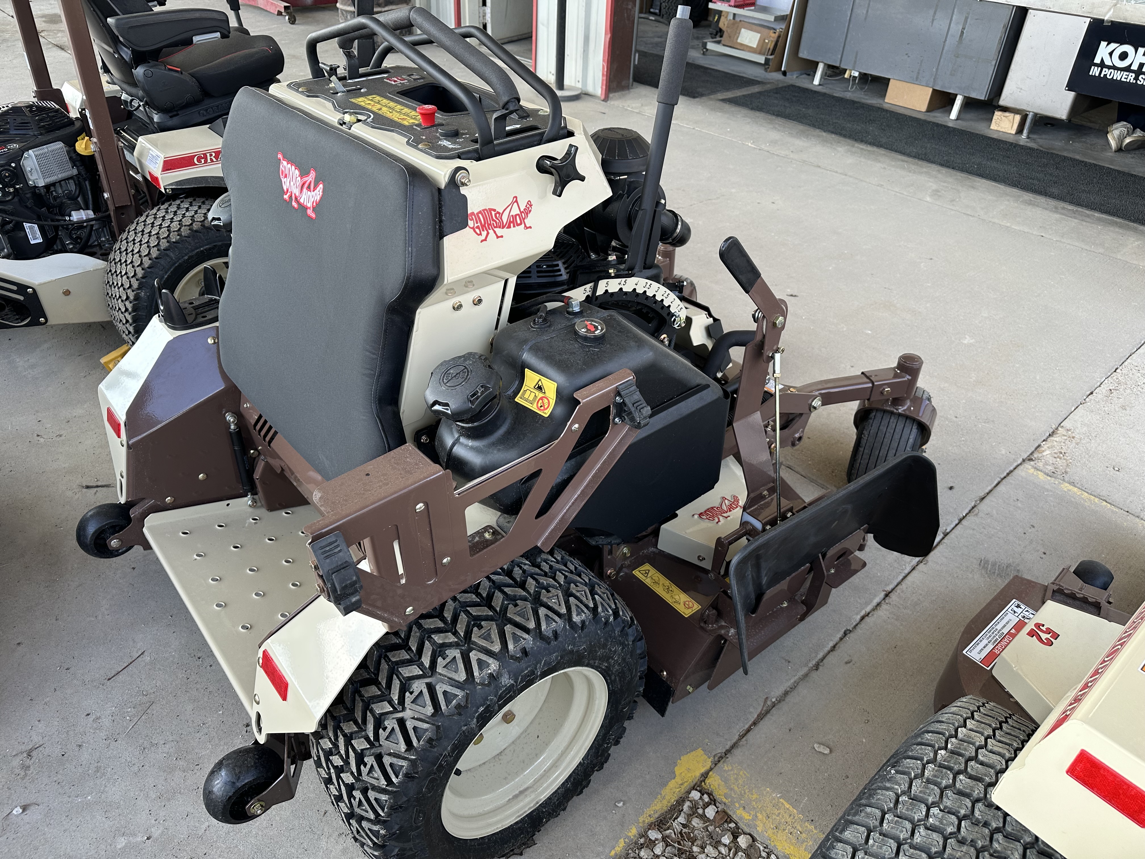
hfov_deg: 71.6
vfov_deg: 56.8
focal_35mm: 24
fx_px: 794
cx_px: 572
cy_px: 430
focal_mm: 6.86
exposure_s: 1/264
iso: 80
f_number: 1.78
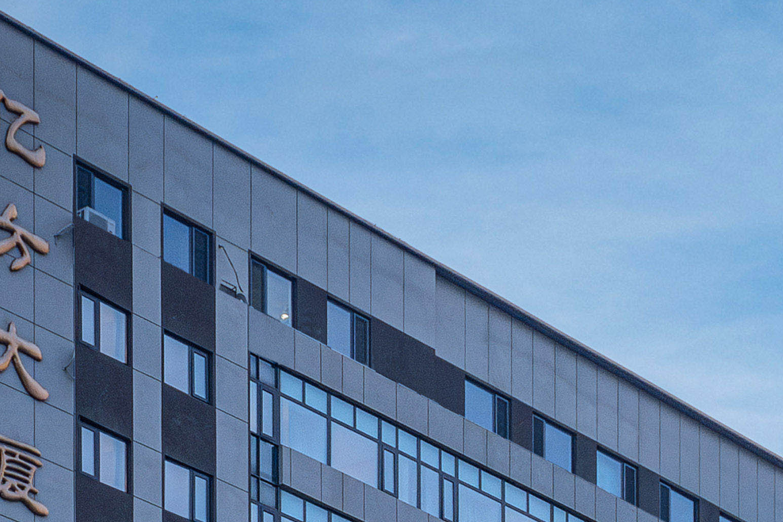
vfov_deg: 11.6
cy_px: 861
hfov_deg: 18.4
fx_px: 2414
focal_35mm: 111
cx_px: 264
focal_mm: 18
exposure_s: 1/60
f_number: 5
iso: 200
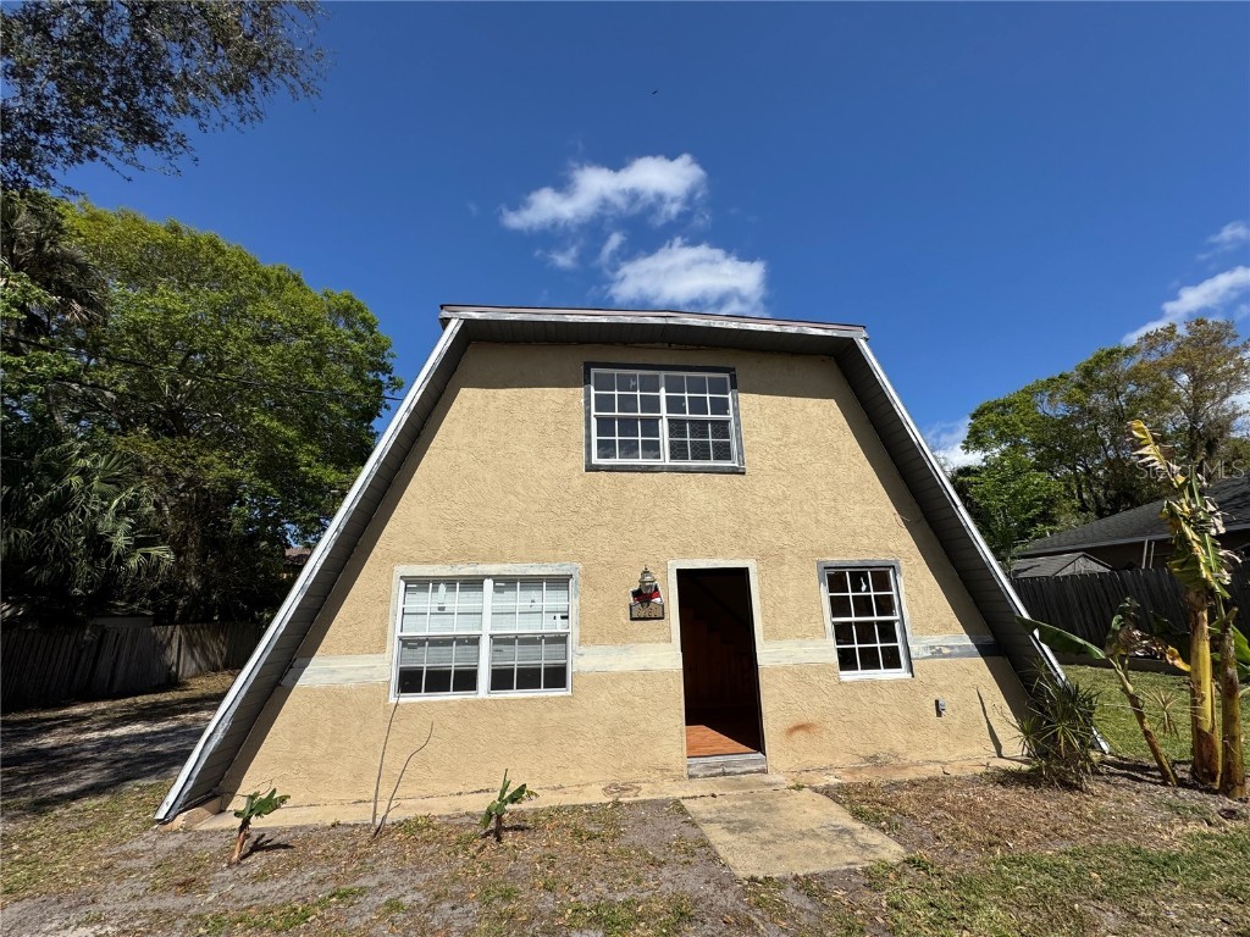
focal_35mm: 14
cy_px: 468
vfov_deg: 85.7
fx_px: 506
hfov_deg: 102.1
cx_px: 625
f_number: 2.2
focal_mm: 2.22
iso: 40
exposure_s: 1/3906
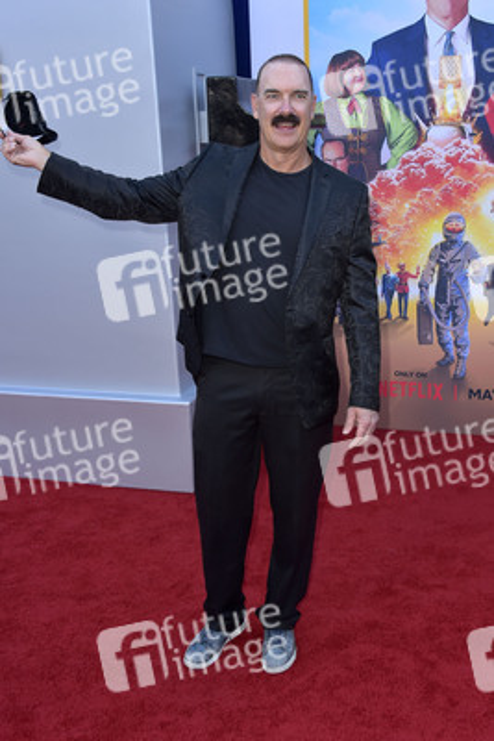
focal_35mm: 36
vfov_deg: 53.1
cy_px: 370
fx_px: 740
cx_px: 247
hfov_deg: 36.9
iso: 320
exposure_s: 1/250
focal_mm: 36
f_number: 6.3
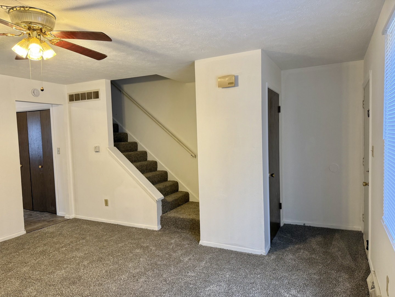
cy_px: 148
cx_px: 198
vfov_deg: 56.8
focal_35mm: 24
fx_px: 274
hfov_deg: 71.6
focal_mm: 6.76
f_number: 1.78
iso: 160
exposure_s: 1/60
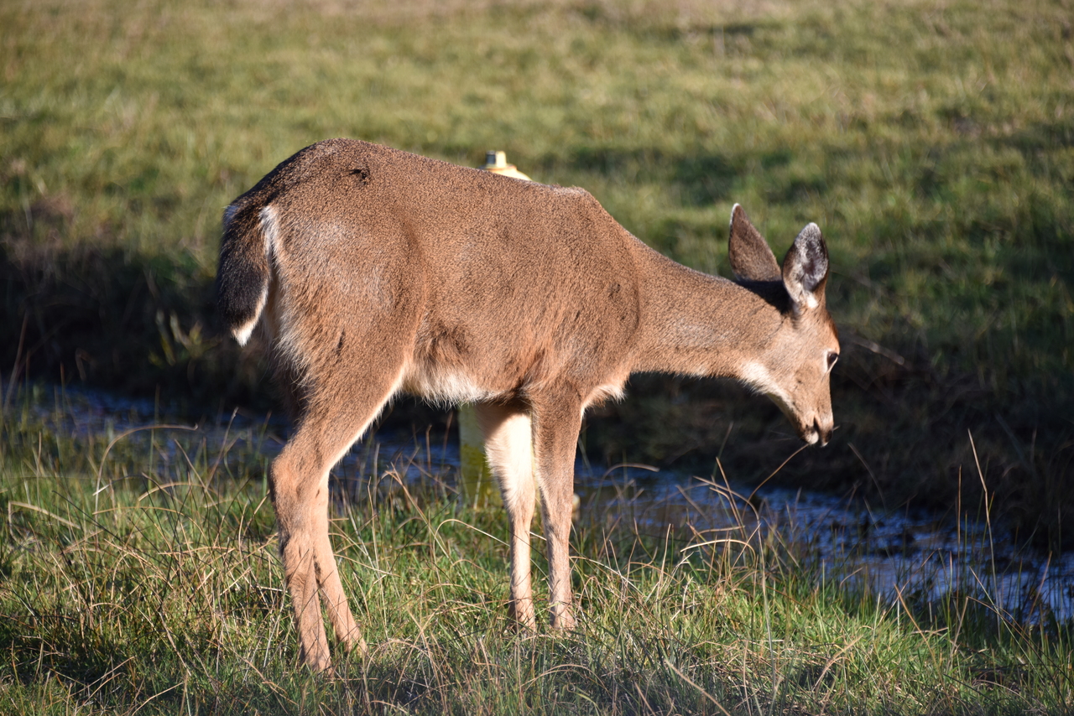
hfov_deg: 9.8
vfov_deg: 6.5
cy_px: 358
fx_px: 6266
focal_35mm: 210
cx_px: 537
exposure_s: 1/500
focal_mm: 210
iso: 320
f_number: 5.6
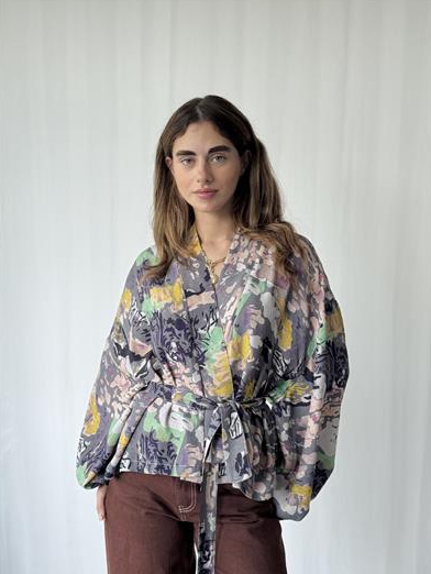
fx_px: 813
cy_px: 286
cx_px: 216
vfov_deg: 38.9
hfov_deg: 29.7
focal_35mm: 49
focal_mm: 6.76
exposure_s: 1/235
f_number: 1.78
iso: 64
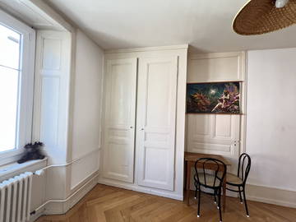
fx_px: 111
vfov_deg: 89.9
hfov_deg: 106.2
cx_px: 148
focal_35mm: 13
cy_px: 111
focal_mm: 1.57
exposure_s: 1/82
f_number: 1.8
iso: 250
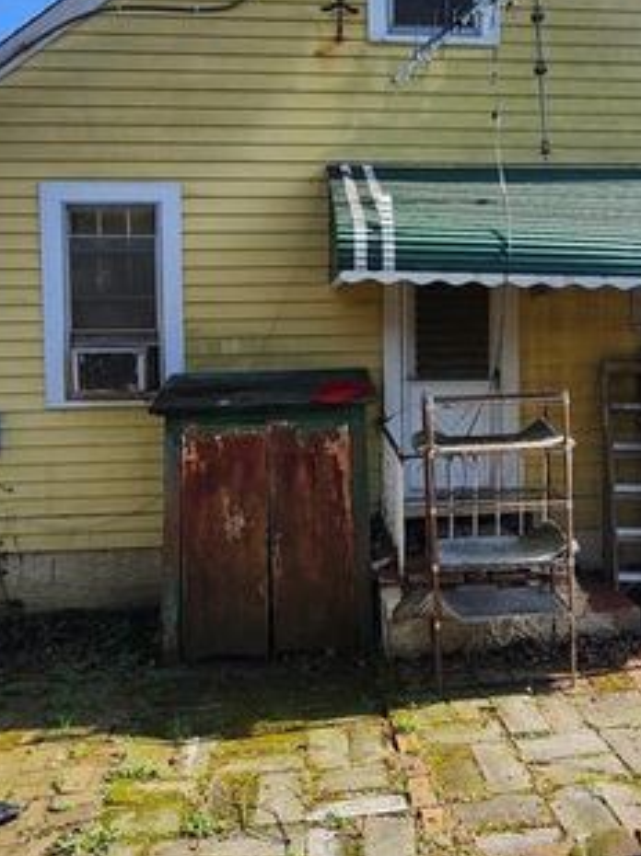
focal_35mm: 28
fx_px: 692
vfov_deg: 63.0
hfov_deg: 49.4
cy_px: 352
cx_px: 381
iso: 50
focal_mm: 2.2
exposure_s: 1/1061
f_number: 2.2
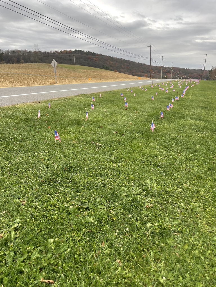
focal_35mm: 26
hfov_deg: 53.1
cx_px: 108
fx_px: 216
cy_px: 144
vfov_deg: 67.3
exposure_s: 1/121
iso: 40
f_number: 1.6
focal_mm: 4.2
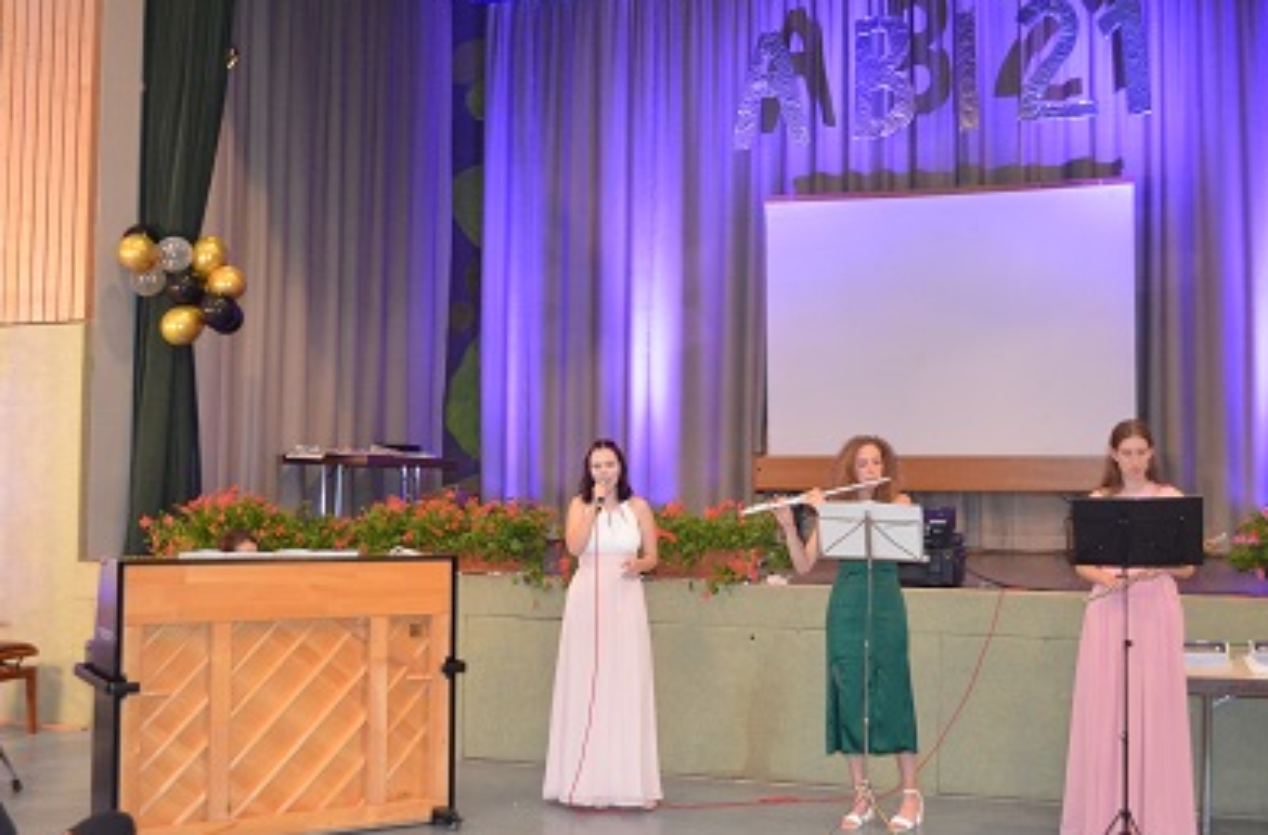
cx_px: 641
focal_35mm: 40
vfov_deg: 33.1
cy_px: 419
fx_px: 1404
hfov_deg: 48.6
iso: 3200
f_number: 4.2
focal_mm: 26
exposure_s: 1/60
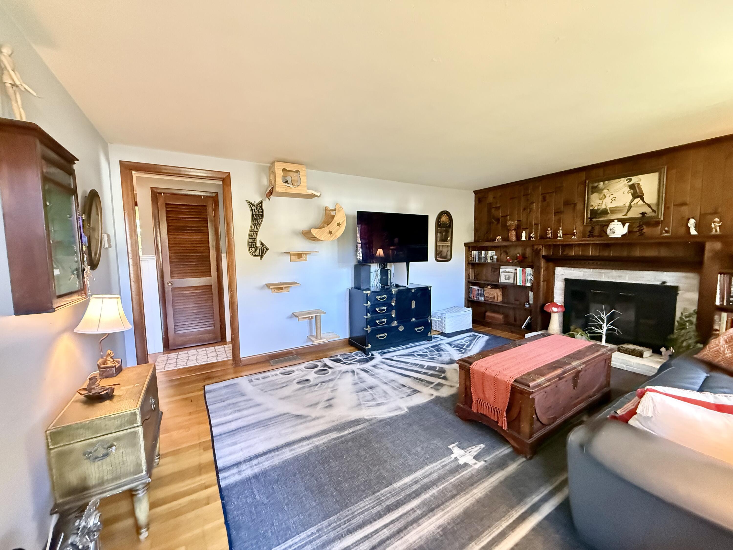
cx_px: 366
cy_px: 275
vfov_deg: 85.7
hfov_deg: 102.1
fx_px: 296
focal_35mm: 14
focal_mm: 2.22
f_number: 2.2
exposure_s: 1/40
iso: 1000
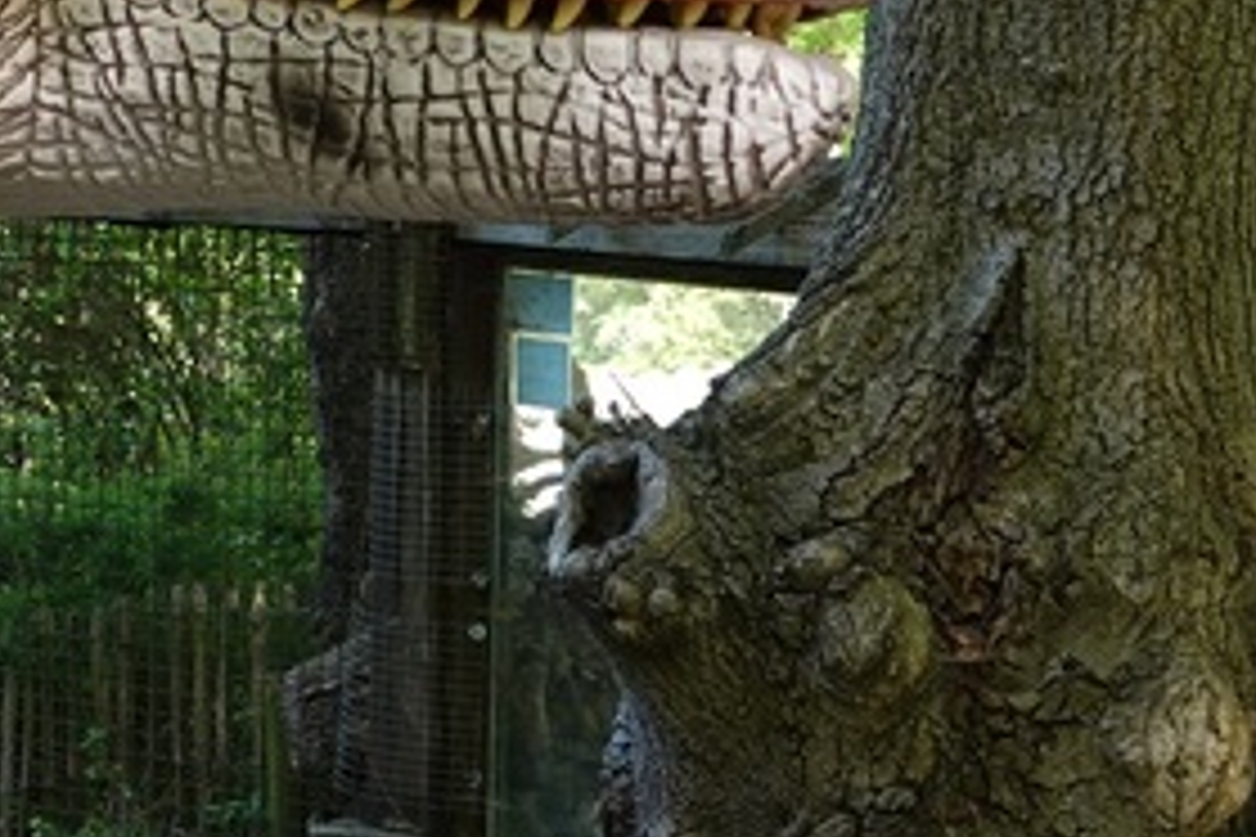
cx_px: -383
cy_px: 68
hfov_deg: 16.0
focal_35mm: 121
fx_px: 4221
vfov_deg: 11.3
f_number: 2.8
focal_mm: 12.04
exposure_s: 1/80
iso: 100
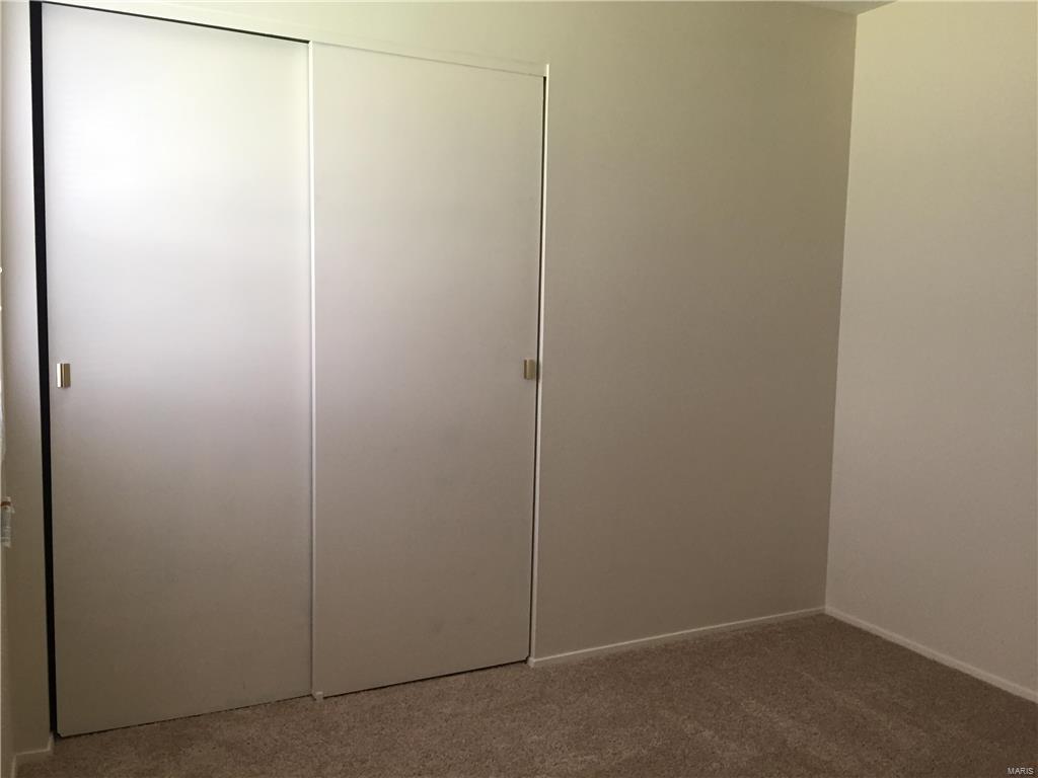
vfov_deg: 48.2
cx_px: 519
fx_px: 870
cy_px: 389
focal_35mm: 29
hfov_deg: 61.7
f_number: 2.2
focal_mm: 4.15
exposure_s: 1/30
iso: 125
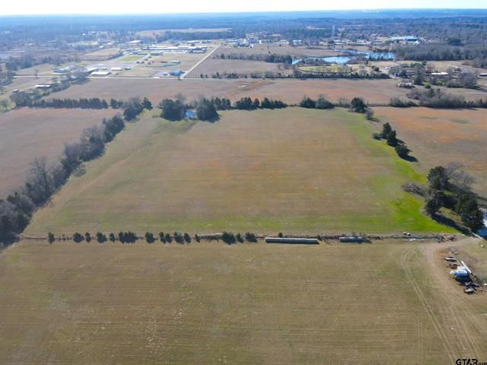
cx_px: 244
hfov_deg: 71.6
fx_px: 338
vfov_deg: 56.8
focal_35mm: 24
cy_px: 182
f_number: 2.8
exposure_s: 1/320
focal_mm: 4.5
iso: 100
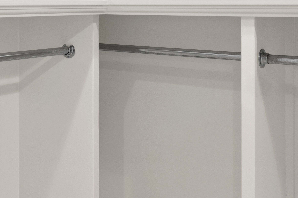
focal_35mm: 65
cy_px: 2
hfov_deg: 27.3
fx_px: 538
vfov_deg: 20.3
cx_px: -59
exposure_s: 1/6
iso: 125
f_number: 8
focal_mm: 16
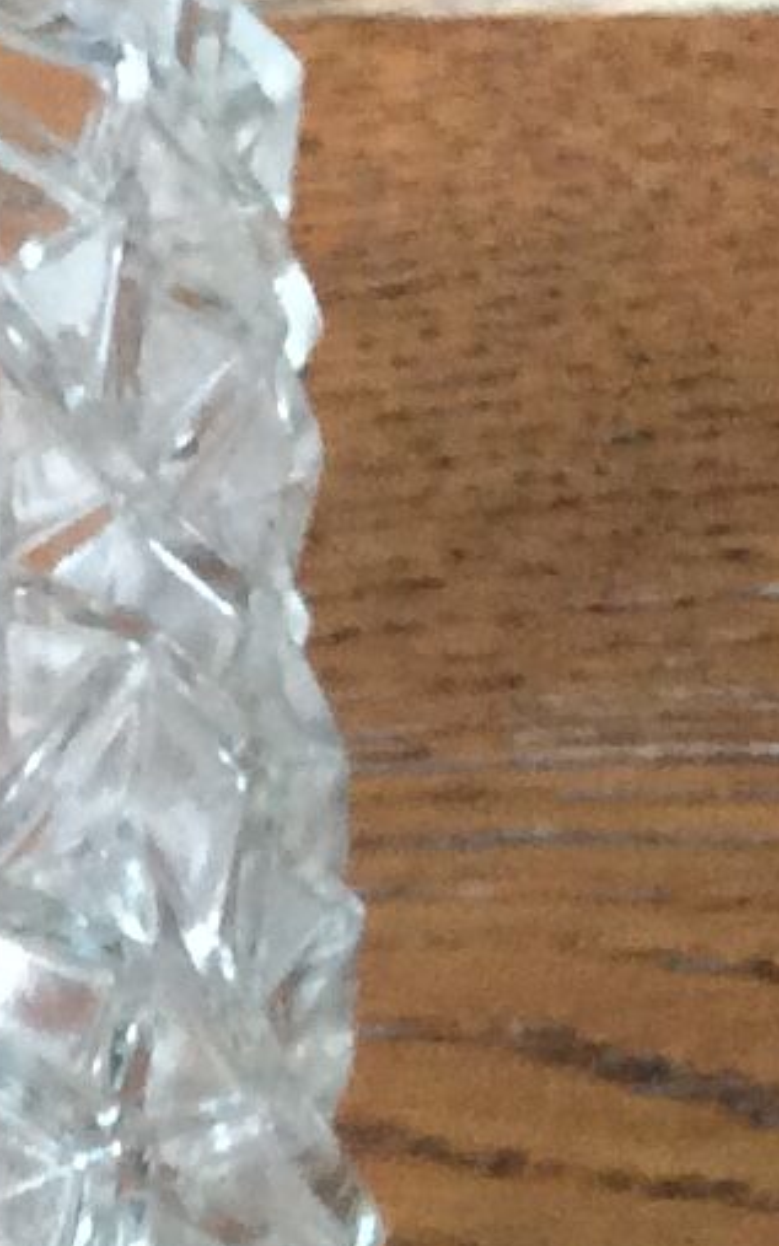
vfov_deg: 11.7
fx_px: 5875
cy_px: 1774
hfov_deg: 7.5
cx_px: -76
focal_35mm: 173
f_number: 2.4
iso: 160
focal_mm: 3.3
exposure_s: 1/25
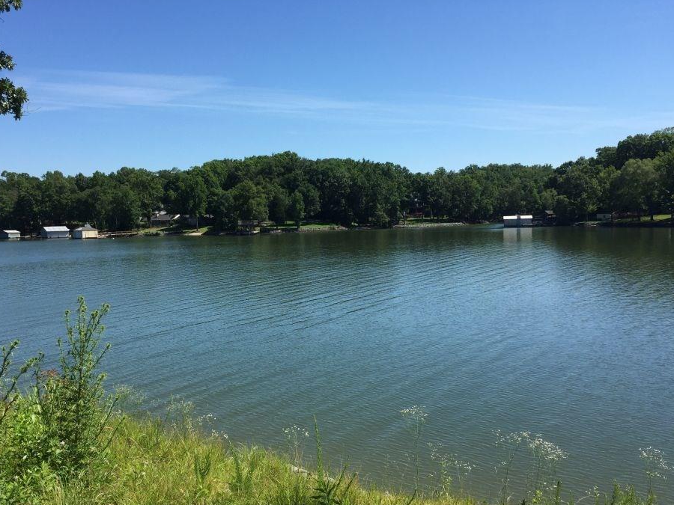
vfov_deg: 42.9
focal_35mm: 33
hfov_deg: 55.2
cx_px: 293
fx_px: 643
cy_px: 281
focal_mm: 4.15
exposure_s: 1/2083
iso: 32
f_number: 2.2
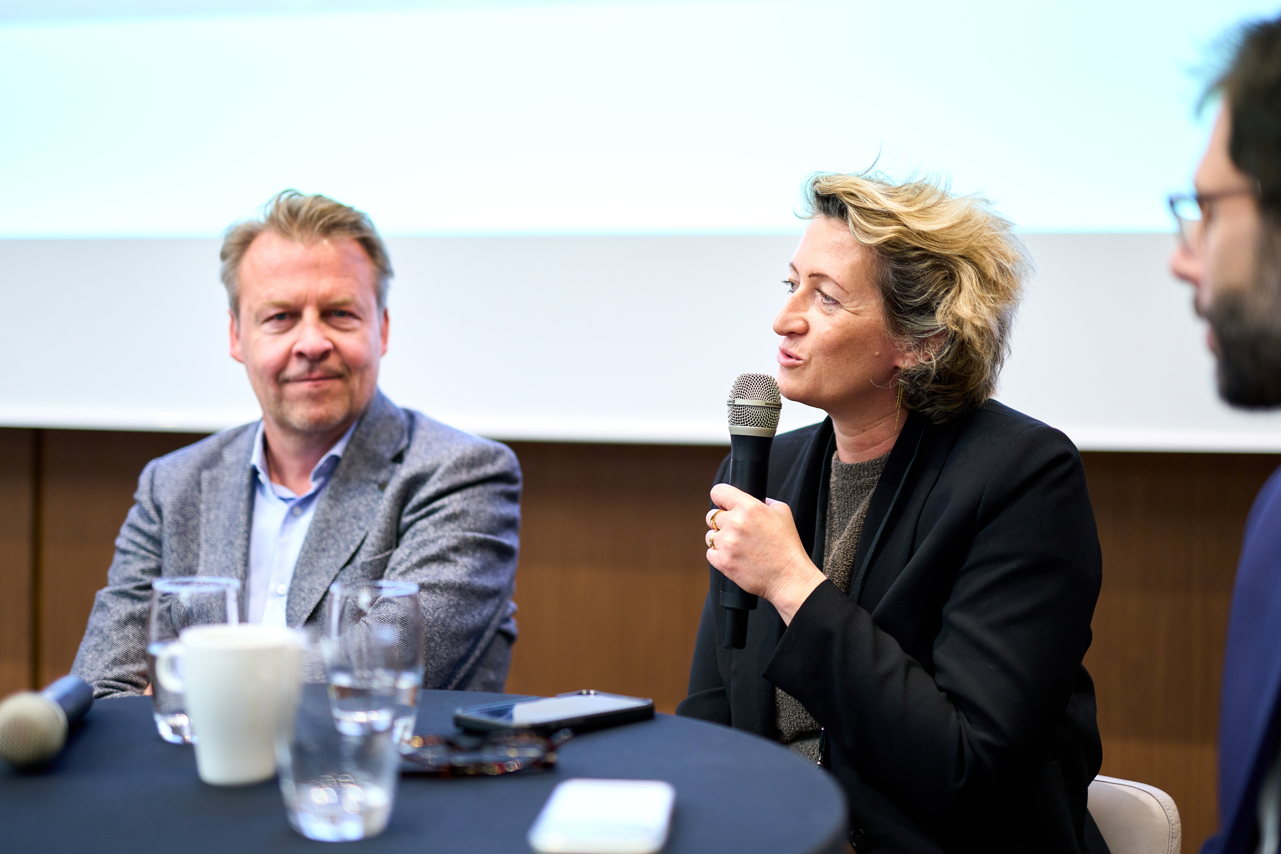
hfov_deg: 39.6
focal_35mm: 50
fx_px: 1779
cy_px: 427
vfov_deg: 27.0
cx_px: 640
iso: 500
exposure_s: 1/125
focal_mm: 50
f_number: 1.4
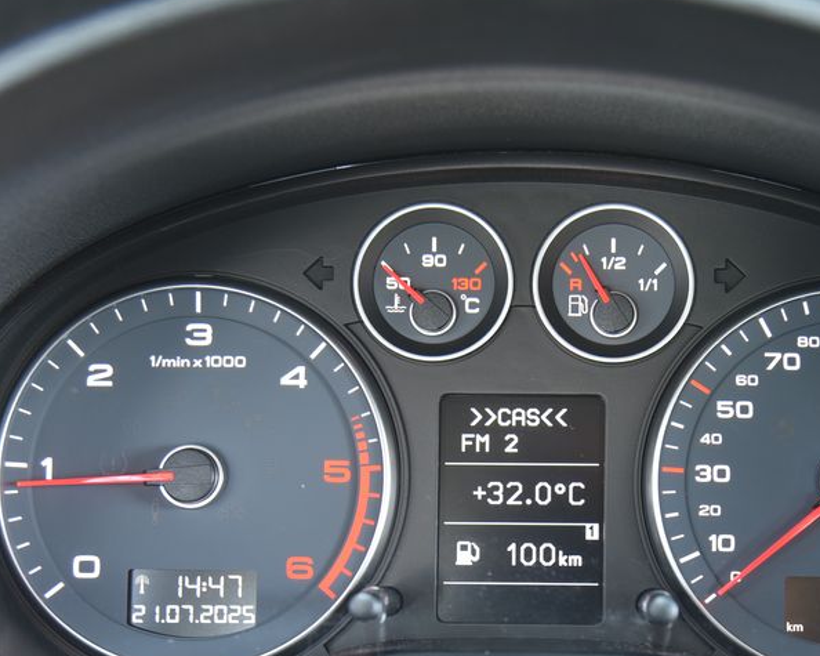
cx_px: 507
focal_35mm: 81
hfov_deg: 23.5
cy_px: 454
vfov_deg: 18.9
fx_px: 1965
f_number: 4
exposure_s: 1/20
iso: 500
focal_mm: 50
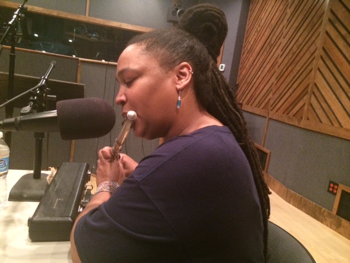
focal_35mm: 30
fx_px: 303
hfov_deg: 60.0
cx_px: 175
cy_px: 132
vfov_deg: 46.8
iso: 500
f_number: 2.2
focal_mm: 4.12
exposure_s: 1/15
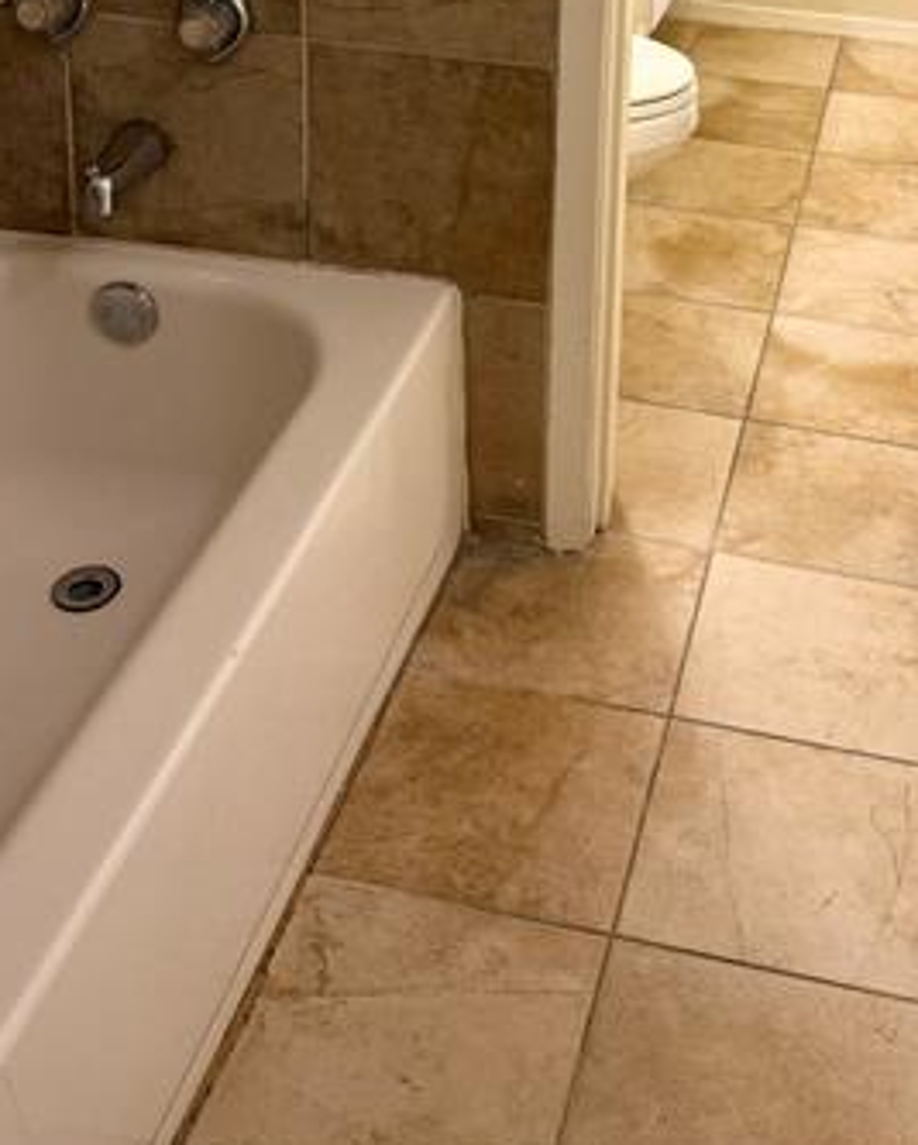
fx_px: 1831
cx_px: 567
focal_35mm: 54
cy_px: -21
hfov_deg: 28.1
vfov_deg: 31.8
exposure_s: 1/120
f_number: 1.78
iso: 160
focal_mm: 6.76
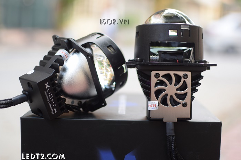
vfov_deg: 25.7
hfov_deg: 37.9
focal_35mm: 52
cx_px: 120
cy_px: 80
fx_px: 351
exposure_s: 1/60
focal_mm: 35
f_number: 1.8
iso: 250
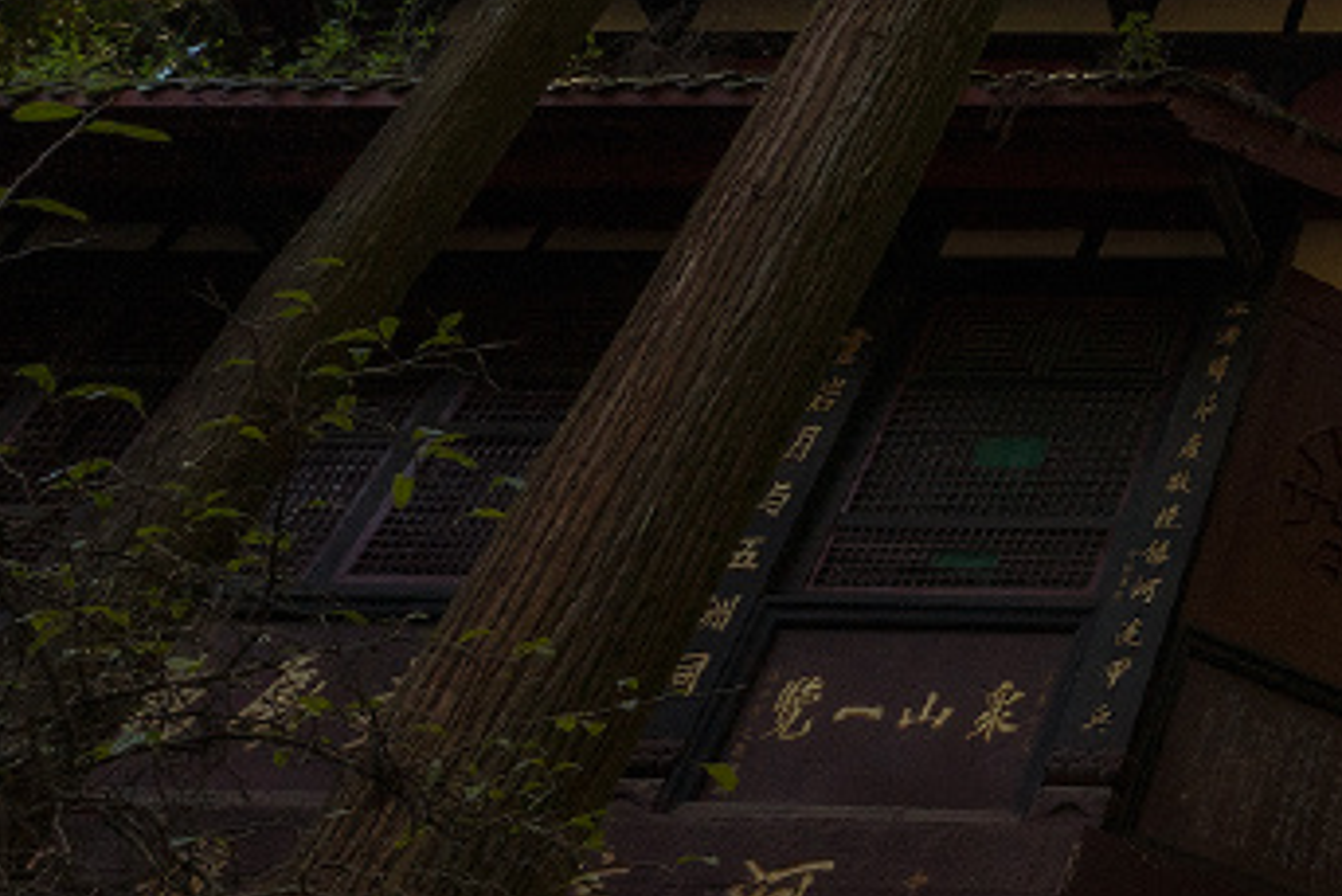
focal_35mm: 49
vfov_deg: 25.7
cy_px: -70
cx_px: 1835
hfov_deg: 30.0
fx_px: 1827
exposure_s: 1/60
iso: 500
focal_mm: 14
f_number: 16
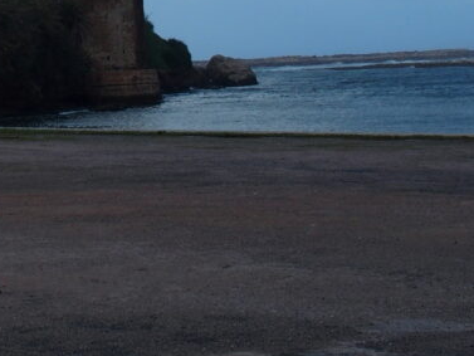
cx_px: -18
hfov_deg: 15.4
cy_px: -86
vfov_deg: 11.6
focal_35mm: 125
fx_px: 1712
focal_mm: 9.8
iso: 100
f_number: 5
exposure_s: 1/500
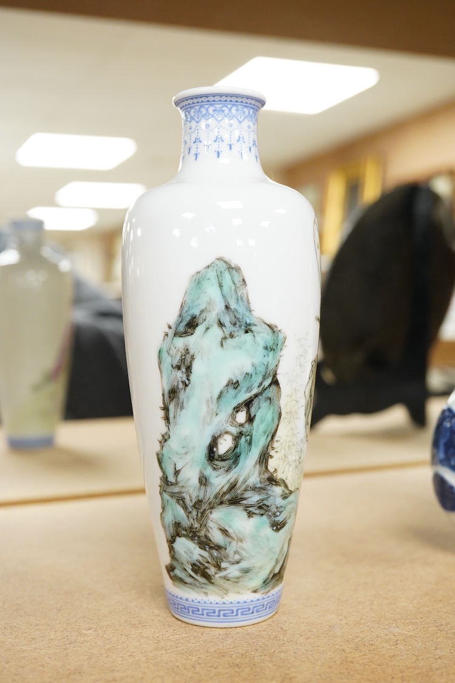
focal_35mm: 45
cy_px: 342
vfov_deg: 43.6
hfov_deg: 29.9
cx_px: 228
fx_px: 853
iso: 3200
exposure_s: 1/160
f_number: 5
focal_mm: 30
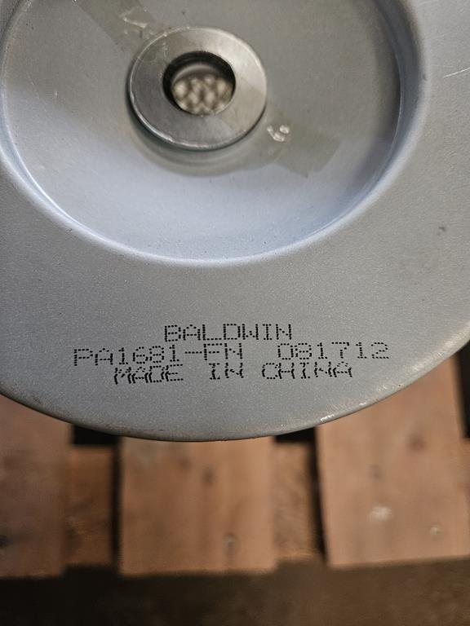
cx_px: 235
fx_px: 416
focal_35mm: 23
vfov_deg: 73.9
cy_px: 313
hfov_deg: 58.9
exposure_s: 1/33.3
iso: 640
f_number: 1.8
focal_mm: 5.4
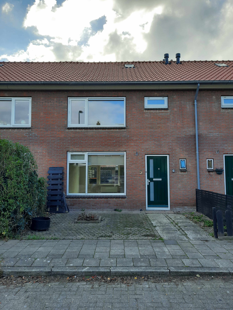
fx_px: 224
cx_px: 116
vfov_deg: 69.4
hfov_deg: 54.9
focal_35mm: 25
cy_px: 155
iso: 32
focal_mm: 4.6
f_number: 2
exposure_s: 1/269
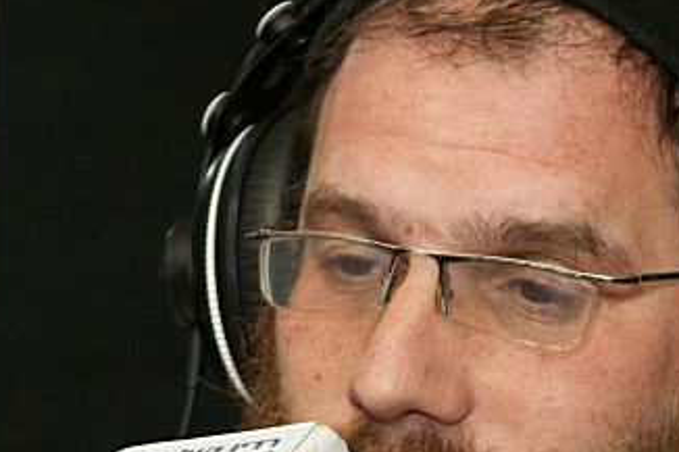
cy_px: 377
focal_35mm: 258
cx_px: 175
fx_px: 4863
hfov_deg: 8.0
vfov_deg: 5.3
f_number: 5.6
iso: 100
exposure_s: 1/125
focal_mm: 70
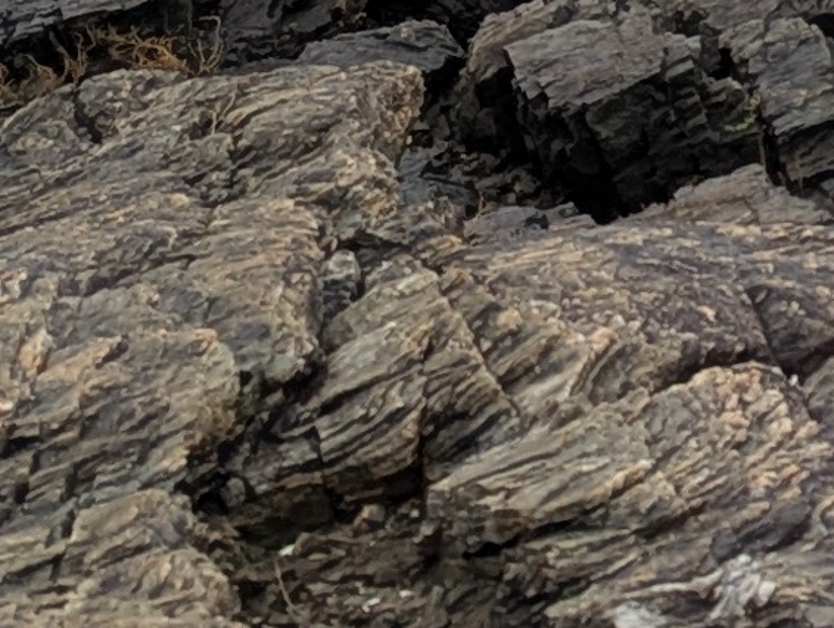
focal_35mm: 173
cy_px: -694
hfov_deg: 9.9
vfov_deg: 8.1
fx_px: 4173
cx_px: 2039
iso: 48
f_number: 1.85
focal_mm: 6.81
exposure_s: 1/426
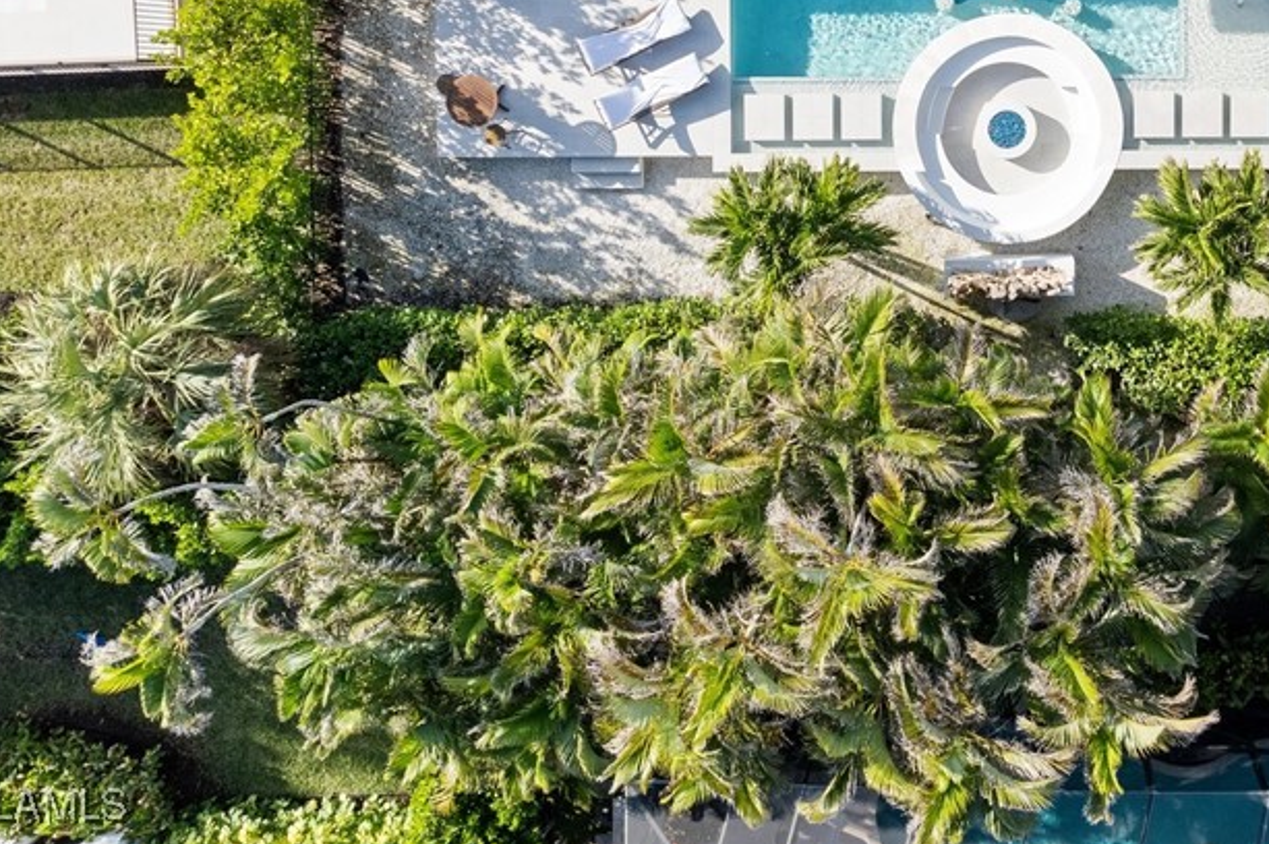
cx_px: 1010
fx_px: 1374
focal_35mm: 39
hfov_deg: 47.0
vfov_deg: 32.6
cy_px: 100
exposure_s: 1/1000
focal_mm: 8.38
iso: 100
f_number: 2.8
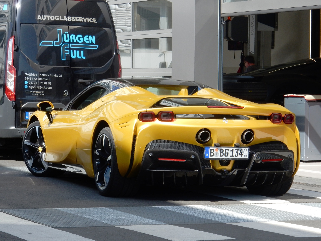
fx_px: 1298
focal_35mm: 140
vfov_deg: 10.6
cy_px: 121
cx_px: 160
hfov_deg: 14.1
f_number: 6
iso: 125
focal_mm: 24.7
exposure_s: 1/200
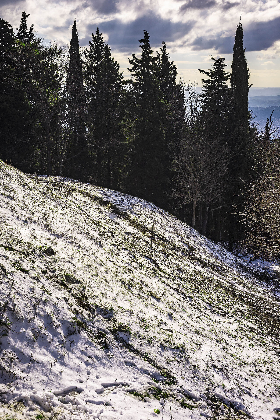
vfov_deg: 43.6
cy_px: 210
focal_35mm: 45
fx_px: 525
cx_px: 140
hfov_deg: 29.9
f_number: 9
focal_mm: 45
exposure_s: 1/2500
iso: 400
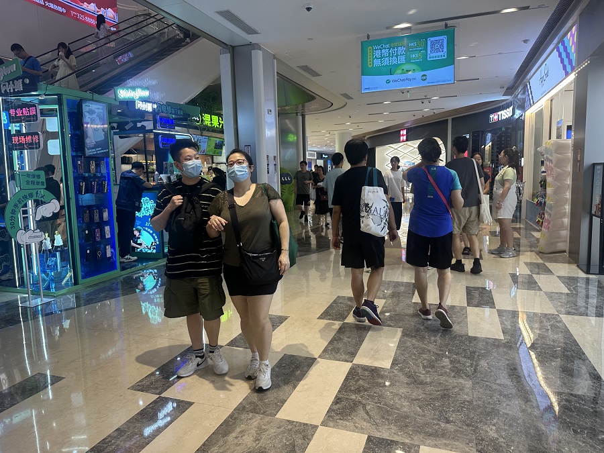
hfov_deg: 71.6
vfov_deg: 56.8
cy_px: 226
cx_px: 302
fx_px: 419
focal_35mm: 24
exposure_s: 1/100
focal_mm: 6.86
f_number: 1.78
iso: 80
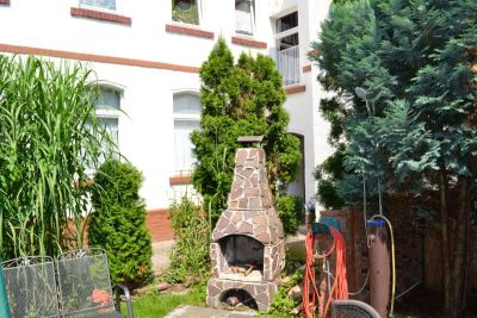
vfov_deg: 48.0
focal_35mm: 27
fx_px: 358
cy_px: 159
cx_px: 238
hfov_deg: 67.4
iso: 100
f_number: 8
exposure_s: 1/200
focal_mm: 18
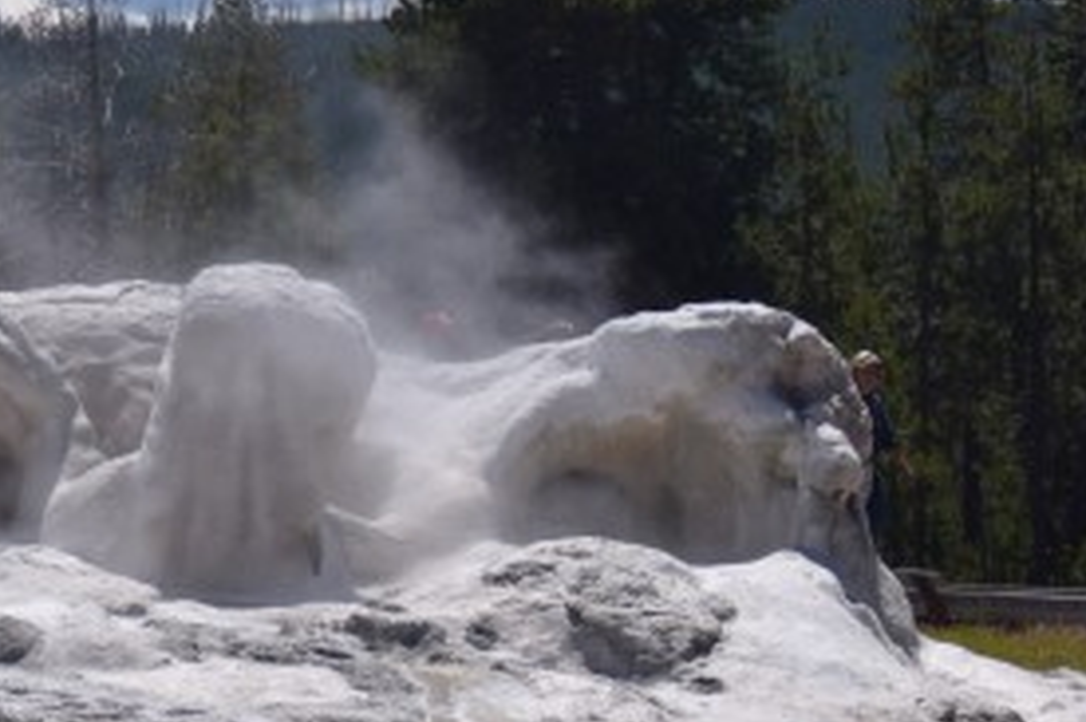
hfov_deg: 6.6
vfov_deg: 4.5
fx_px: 9251
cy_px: 185
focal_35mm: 307
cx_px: -419
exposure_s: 1/4000
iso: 200
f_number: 4
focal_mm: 55
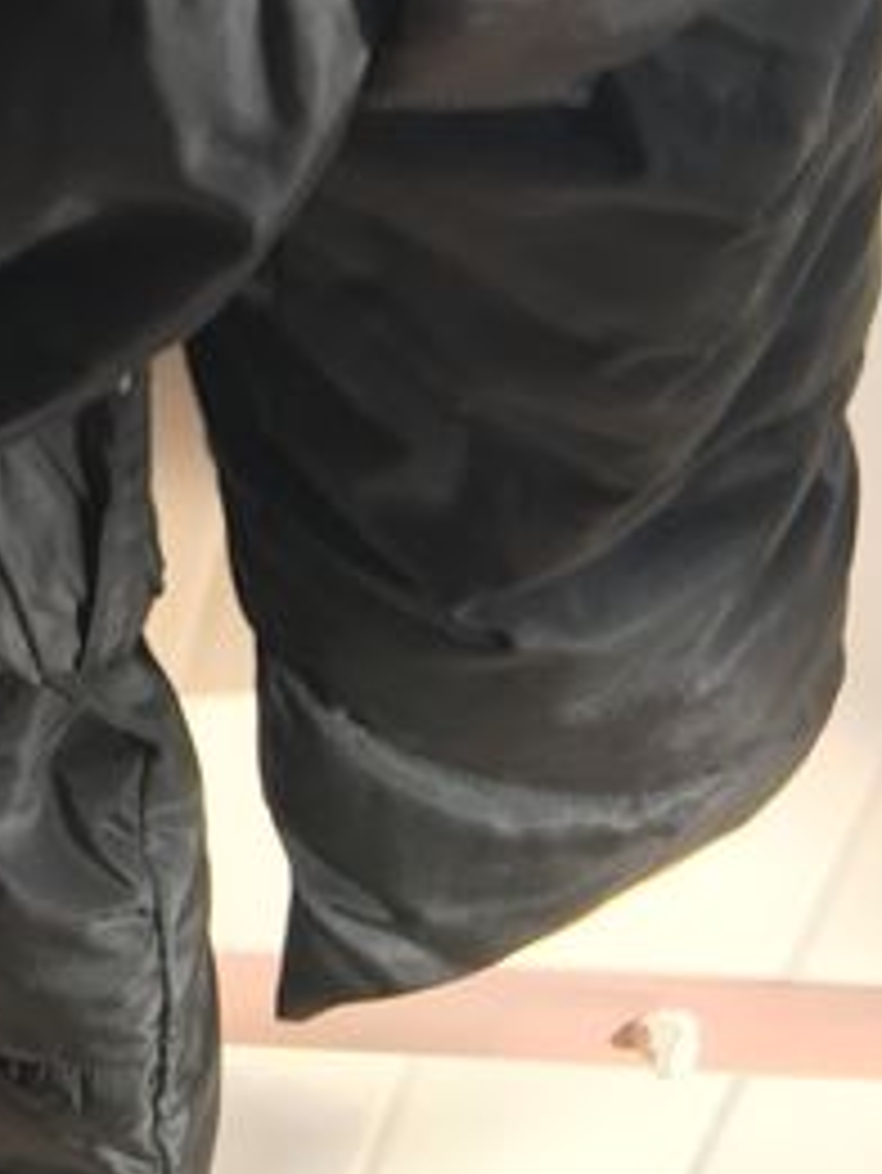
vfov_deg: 15.5
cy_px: -846
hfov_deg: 12.1
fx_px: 3768
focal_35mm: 111
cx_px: -760
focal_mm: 4.15
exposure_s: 1/553
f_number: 2.2
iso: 25
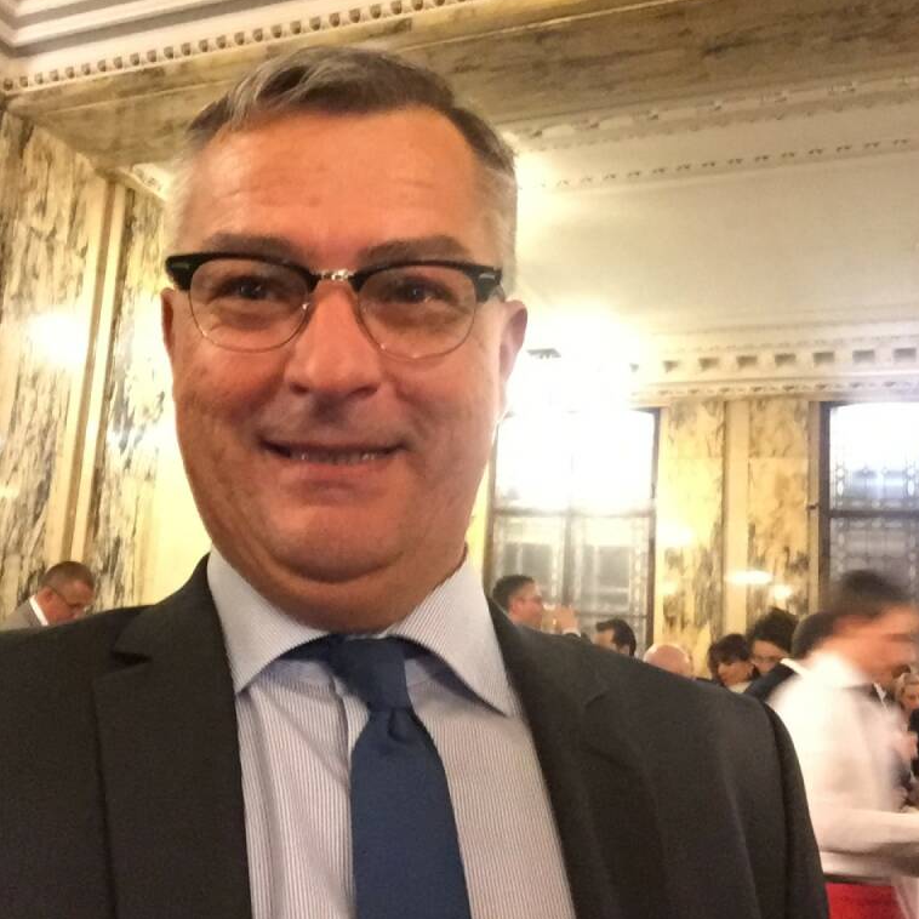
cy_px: 460
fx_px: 1111
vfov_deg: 44.9
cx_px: 387
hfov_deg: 44.8
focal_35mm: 37
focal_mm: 2.65
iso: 500
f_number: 2.2
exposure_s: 1/17
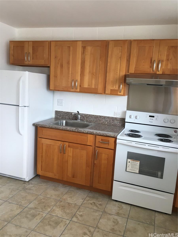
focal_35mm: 29
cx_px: 89
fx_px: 199
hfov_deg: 48.2
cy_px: 118
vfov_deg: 61.7
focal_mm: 4.15
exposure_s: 1/30
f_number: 2.2
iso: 25
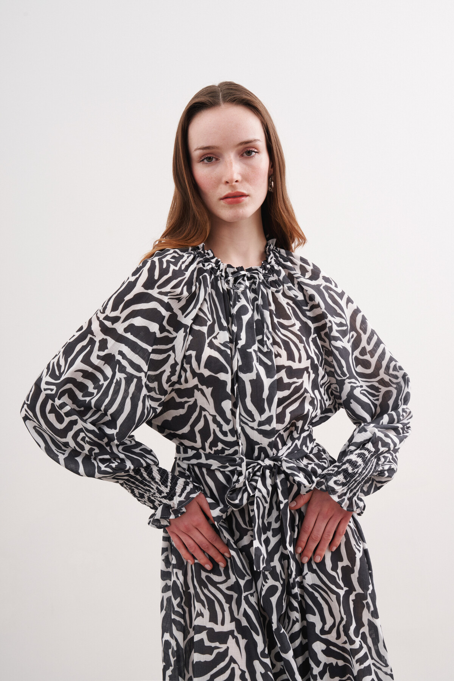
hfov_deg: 22.3
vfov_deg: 32.9
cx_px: 227
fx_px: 1154
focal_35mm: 61
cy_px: 340
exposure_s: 1/160
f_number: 11
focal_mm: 61
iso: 400
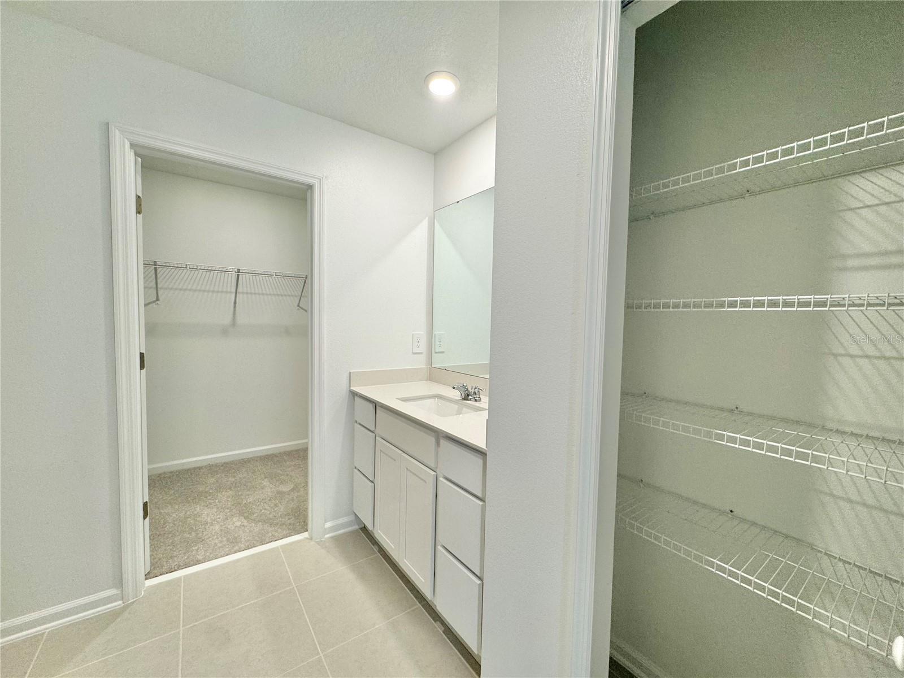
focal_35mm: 14
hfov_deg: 102.1
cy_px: 339
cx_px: 452
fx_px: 366
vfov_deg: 85.7
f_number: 2.2
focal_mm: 2.22
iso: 160
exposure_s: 1/120
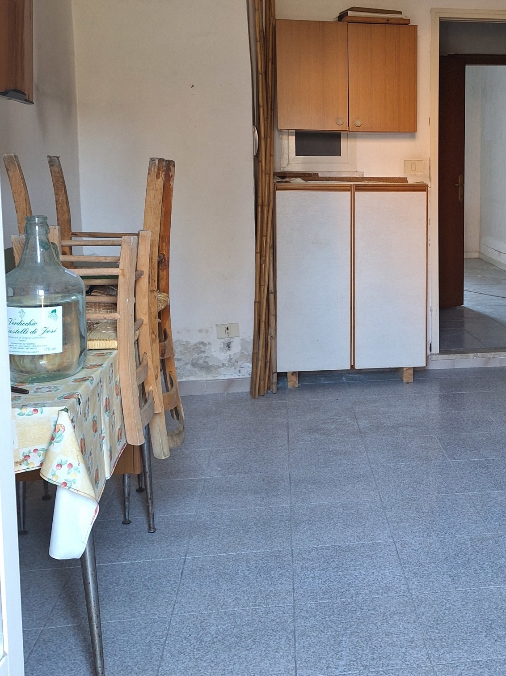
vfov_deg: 47.3
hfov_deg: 35.5
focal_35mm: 39
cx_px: 412
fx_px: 760
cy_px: 240
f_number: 1.8
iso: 200
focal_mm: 5.54
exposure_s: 1/50
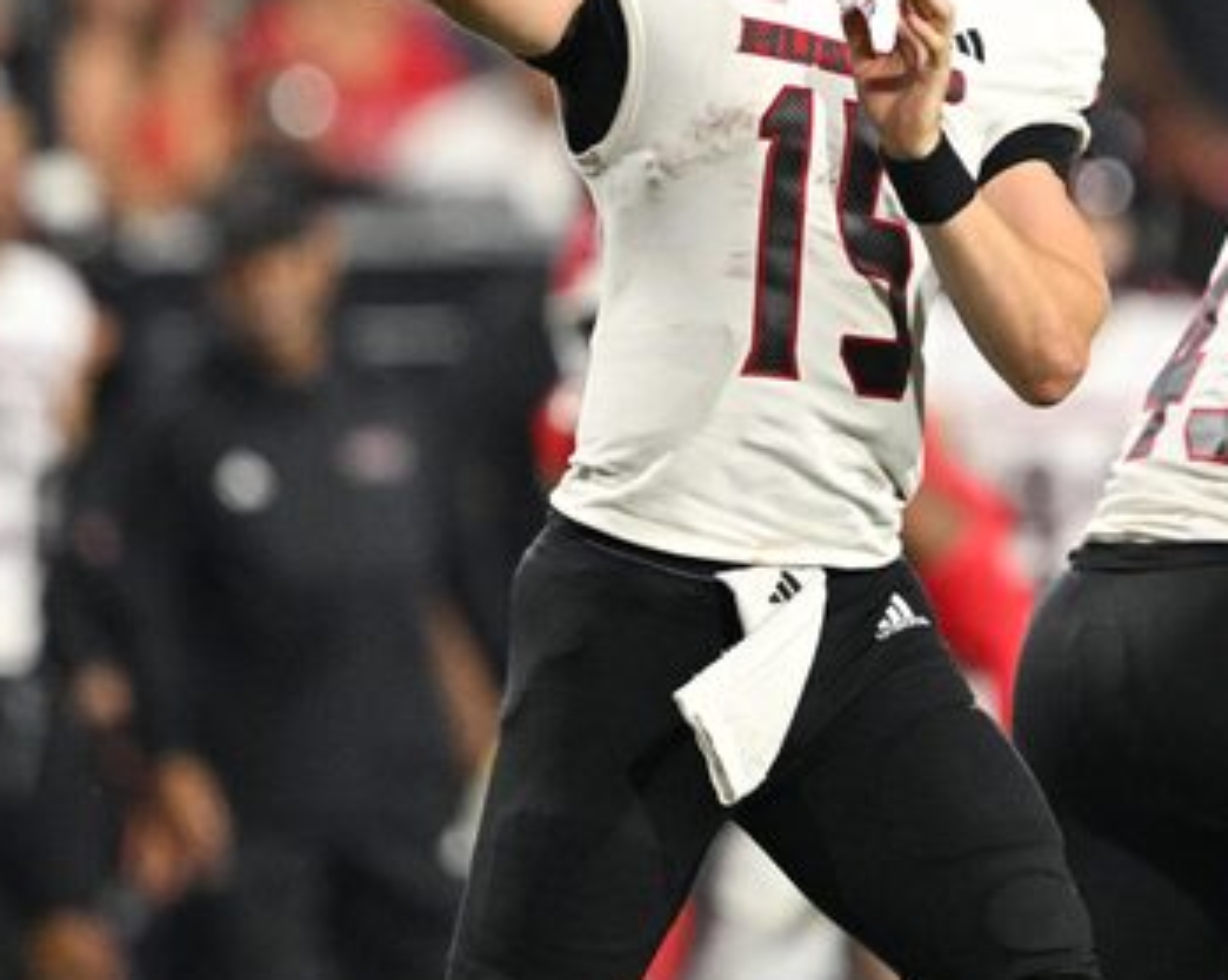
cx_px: 977
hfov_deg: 1.8
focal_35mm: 1106
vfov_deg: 1.4
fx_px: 40174
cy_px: 541
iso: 3200
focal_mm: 400
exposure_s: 1/1600
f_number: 2.8
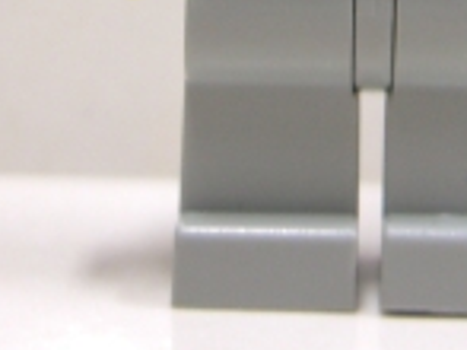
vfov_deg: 9.2
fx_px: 2116
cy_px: -200
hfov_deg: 12.5
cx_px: 375
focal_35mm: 157
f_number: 2.8
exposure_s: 1/8
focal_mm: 7.9
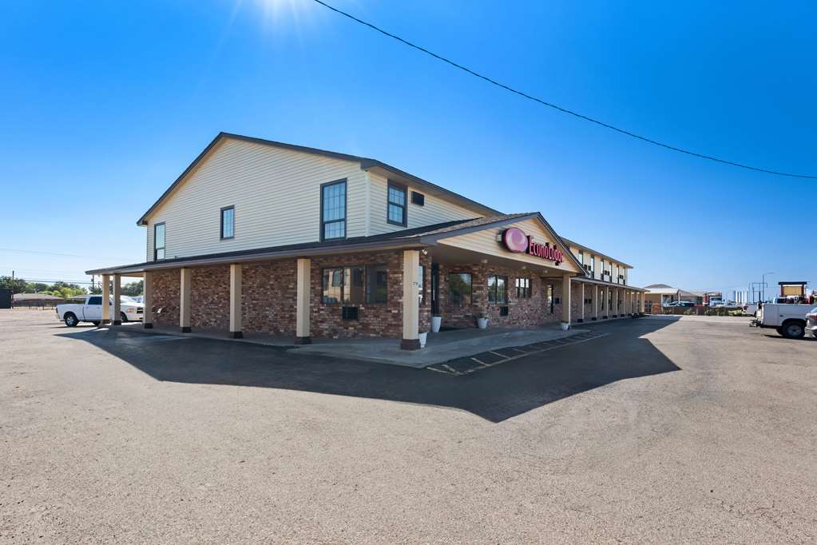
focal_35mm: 16
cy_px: 272
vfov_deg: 73.7
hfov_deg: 96.7
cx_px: 408
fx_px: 363
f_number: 8
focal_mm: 10.8
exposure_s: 1/105
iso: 200
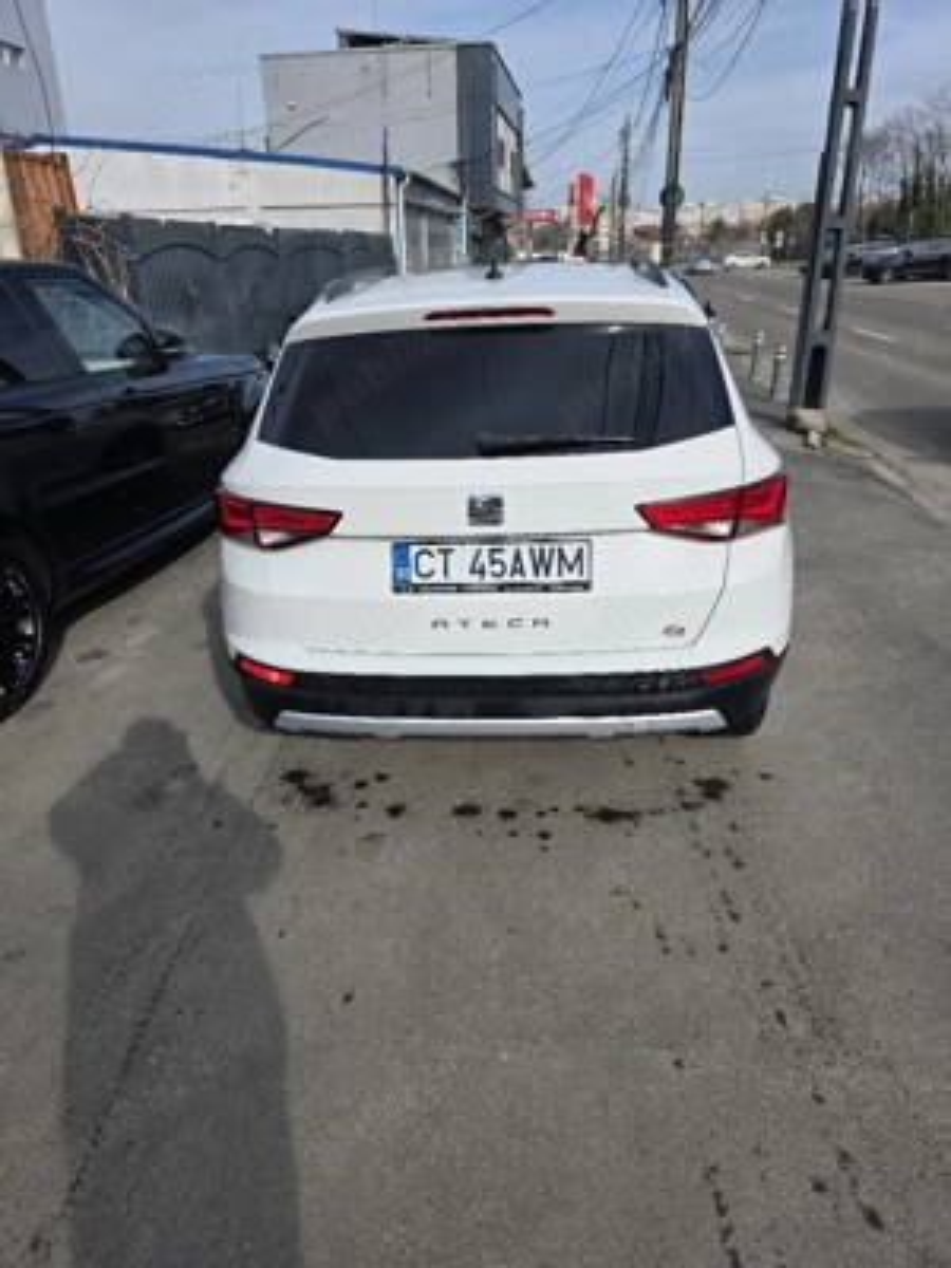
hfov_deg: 58.9
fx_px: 843
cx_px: 476
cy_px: 634
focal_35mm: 23
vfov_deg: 73.9
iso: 80
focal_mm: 6.3
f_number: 1.7
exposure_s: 1/10000
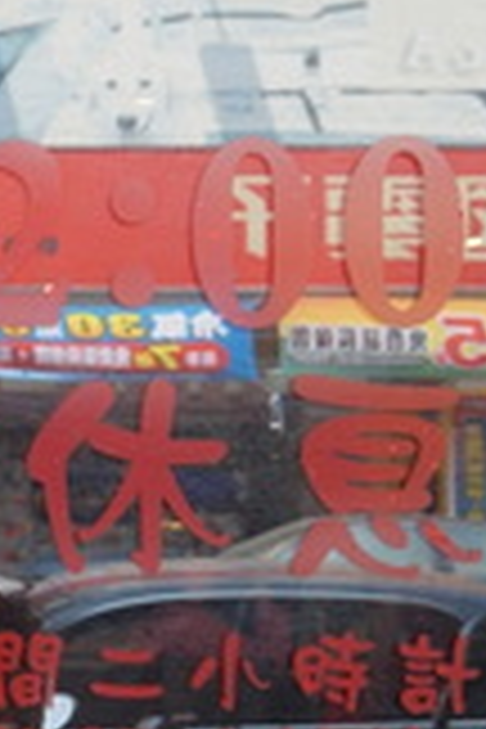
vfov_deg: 21.4
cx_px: -279
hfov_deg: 13.4
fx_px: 1924
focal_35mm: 95
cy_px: 459
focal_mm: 16
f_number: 4
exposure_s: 1/160
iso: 250
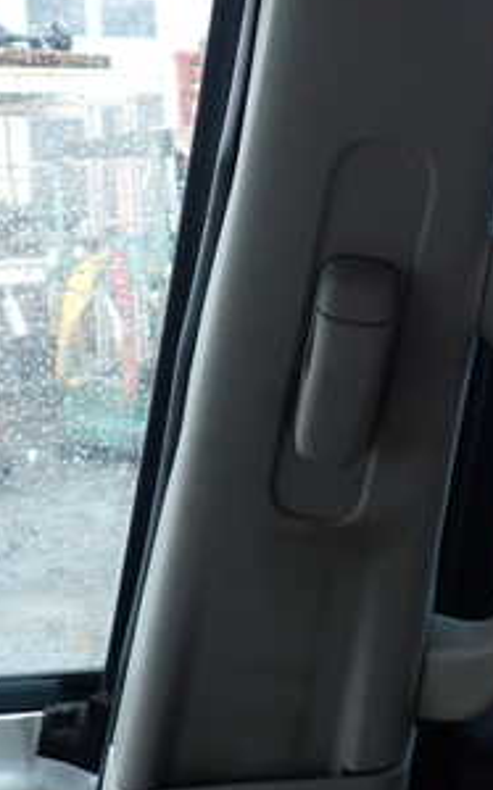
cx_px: 348
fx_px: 1142
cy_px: 276
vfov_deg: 37.9
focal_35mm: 53
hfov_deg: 24.2
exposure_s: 1/40
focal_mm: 4.5
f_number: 2
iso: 200
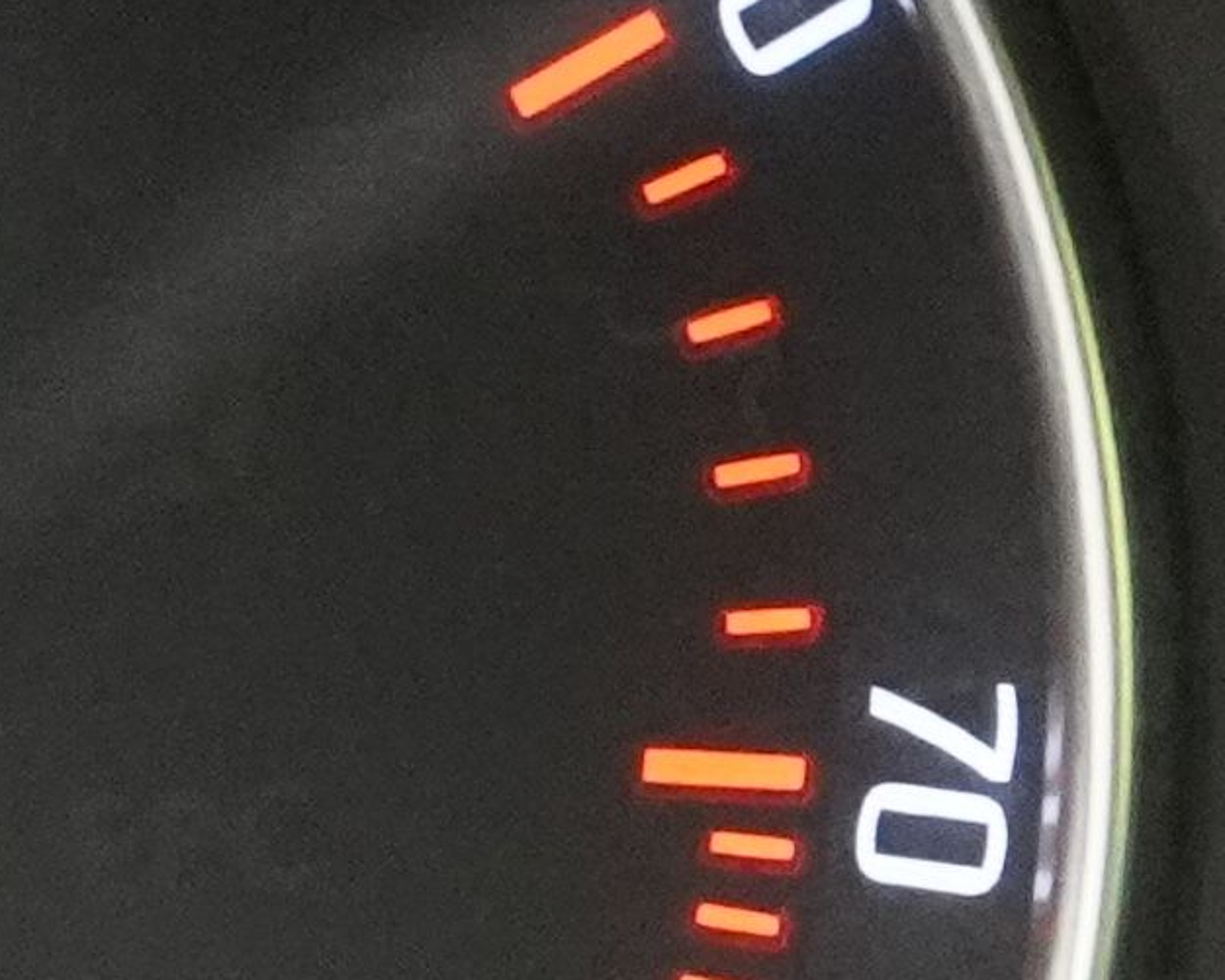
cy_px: 295
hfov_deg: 6.6
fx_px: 10280
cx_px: 2352
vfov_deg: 5.5
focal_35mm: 284
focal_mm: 21
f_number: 4
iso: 3200
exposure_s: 1/40
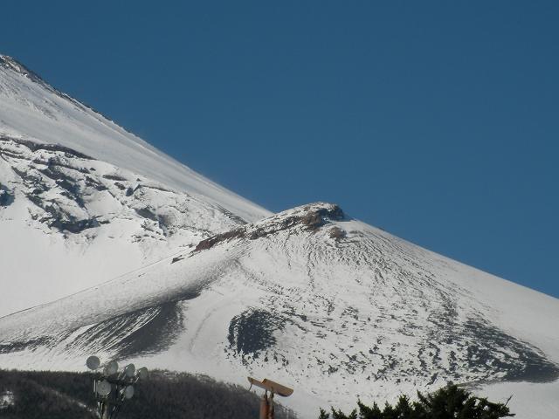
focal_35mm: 190
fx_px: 3068
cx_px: 280
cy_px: 210
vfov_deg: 7.8
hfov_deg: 10.4
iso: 50
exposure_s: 1/350
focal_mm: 31.7
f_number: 8.9
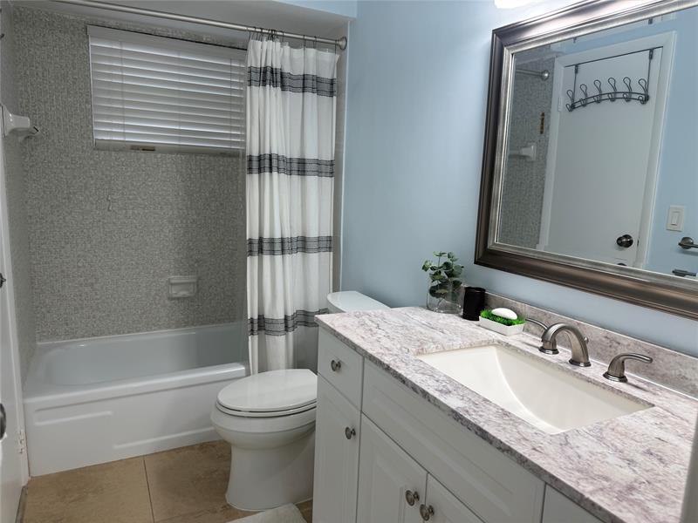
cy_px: 262
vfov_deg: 56.8
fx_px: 484
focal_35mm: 24
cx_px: 349
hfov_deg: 71.6
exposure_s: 1/130
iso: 50
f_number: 1.78
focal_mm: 6.76
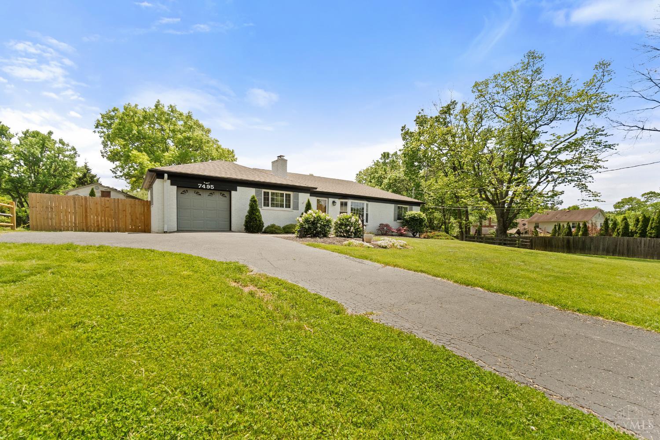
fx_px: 275
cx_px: 330
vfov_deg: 77.3
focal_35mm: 15
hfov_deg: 100.4
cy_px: 220
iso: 400
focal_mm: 10
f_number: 8
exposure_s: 1/1600
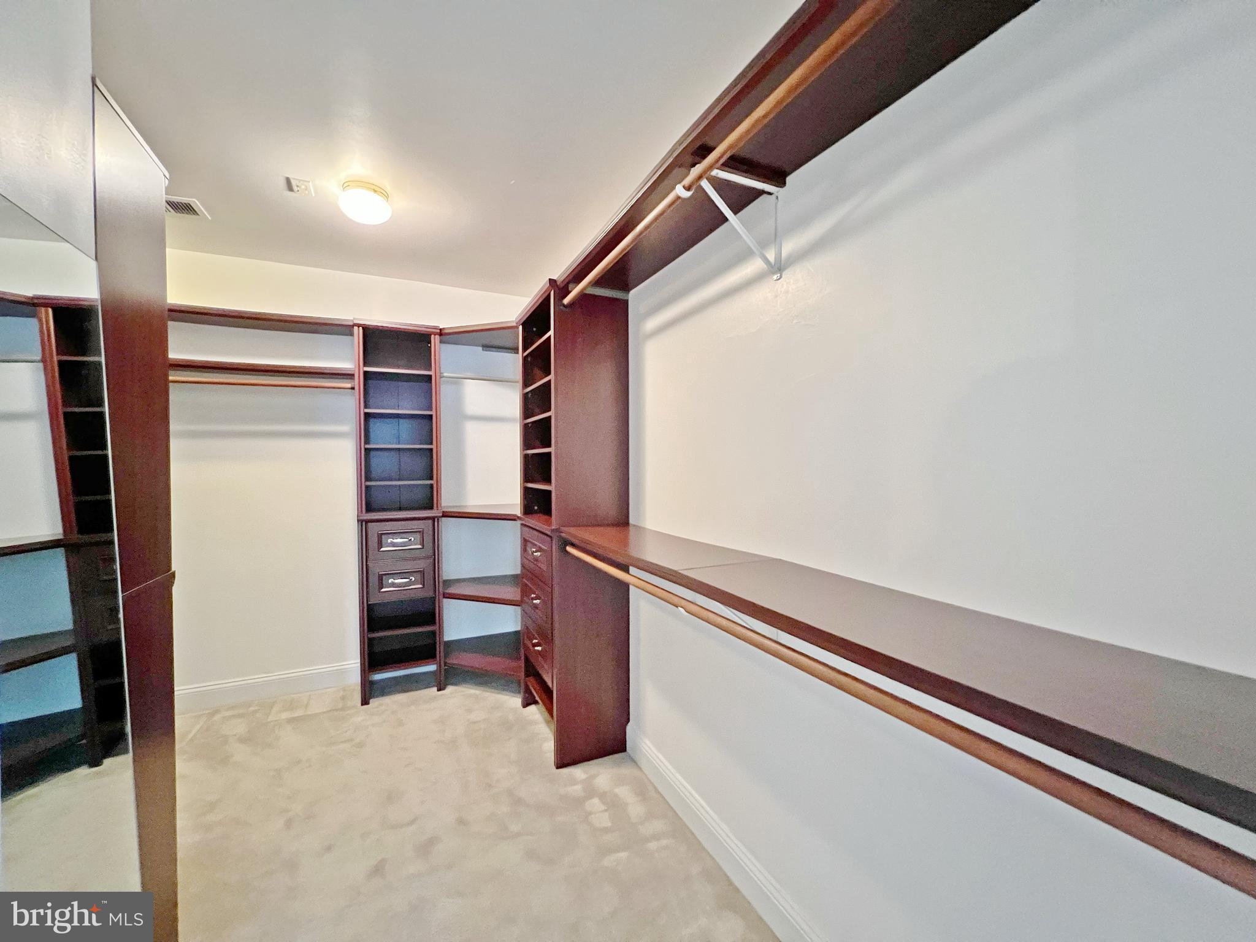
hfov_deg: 106.2
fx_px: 472
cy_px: 471
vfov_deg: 89.9
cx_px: 628
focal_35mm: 13
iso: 800
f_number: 1.8
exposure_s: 1/40
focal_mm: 1.57
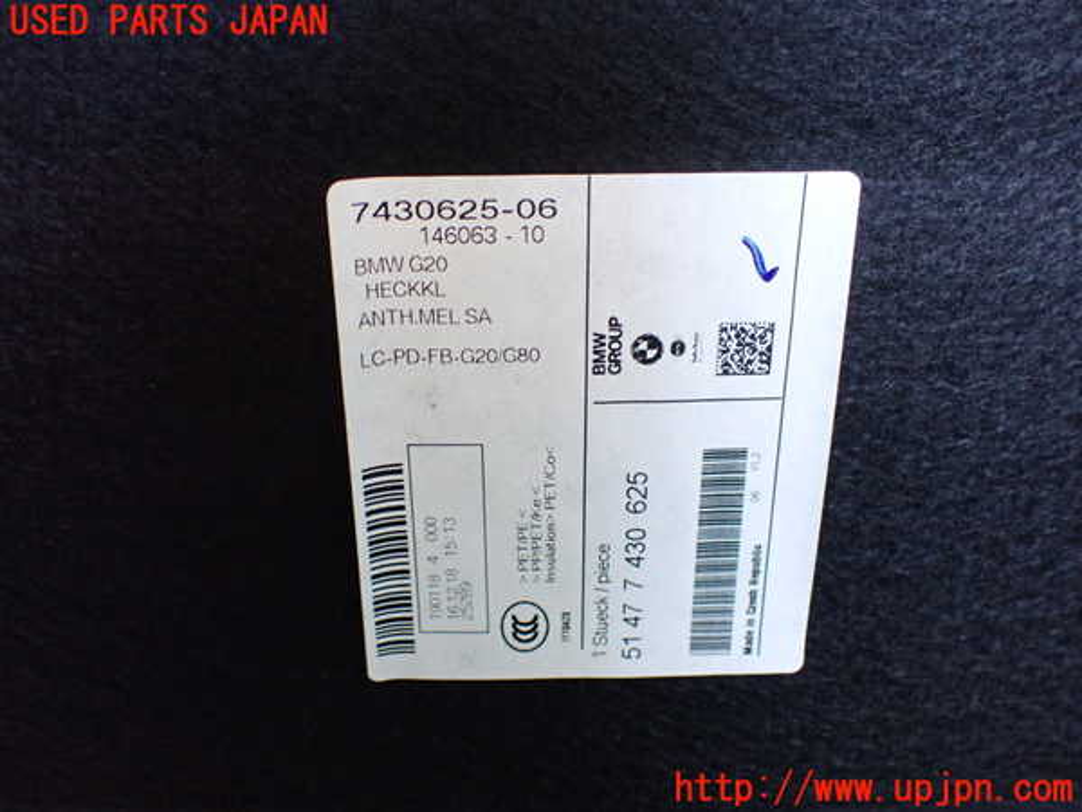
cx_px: 541
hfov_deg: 60.0
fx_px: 938
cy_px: 406
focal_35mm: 30
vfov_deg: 46.8
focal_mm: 5.4
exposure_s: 1/100
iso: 800
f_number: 2.3
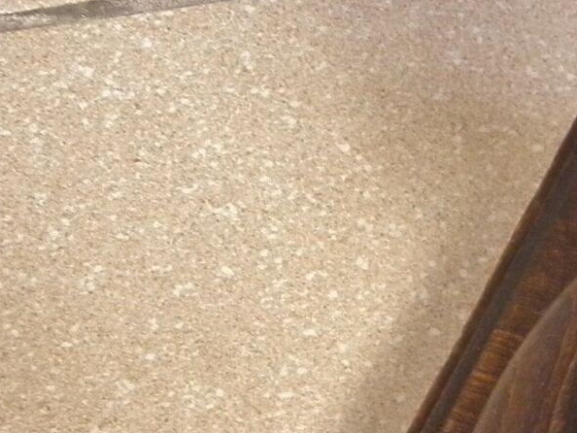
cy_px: 759
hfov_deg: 10.8
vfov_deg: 8.5
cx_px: 1152
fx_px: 2801
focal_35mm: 168
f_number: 3.8
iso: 200
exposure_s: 1/15
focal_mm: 7.1
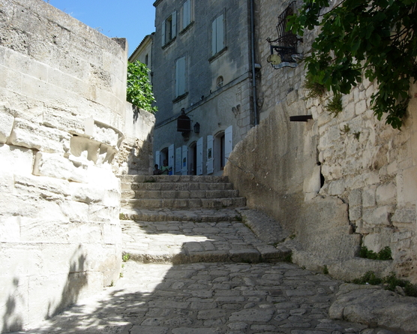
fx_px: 494
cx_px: 195
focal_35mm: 40
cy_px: 167
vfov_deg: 37.3
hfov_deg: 45.8
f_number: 4.8
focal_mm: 7.8
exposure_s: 1/418
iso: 64
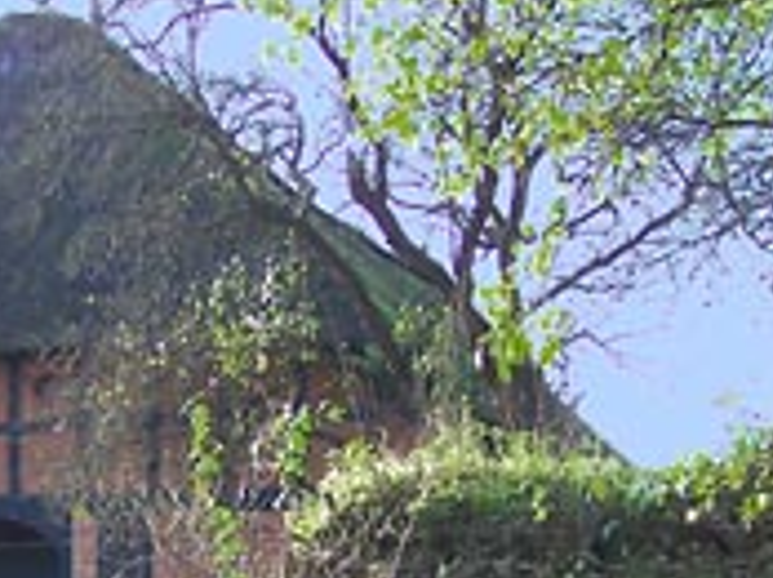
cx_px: 127
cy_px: 589
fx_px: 2074
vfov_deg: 15.5
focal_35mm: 93
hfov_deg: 20.8
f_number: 2.8
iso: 64
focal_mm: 6.3
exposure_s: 1/200
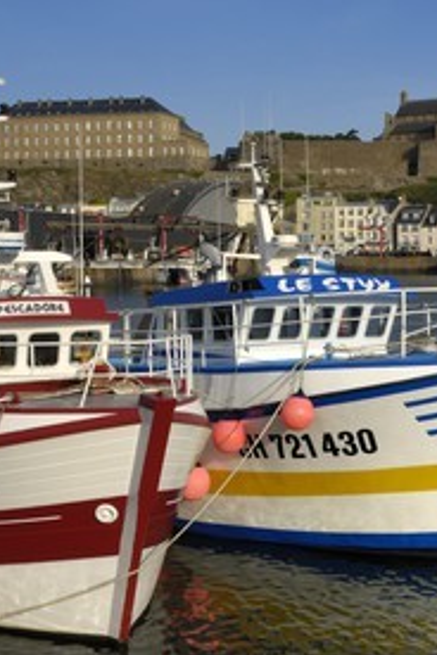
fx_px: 1165
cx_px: 329
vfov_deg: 31.4
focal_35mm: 64
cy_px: 328
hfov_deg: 21.1
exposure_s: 1/160
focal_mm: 28
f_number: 11
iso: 100
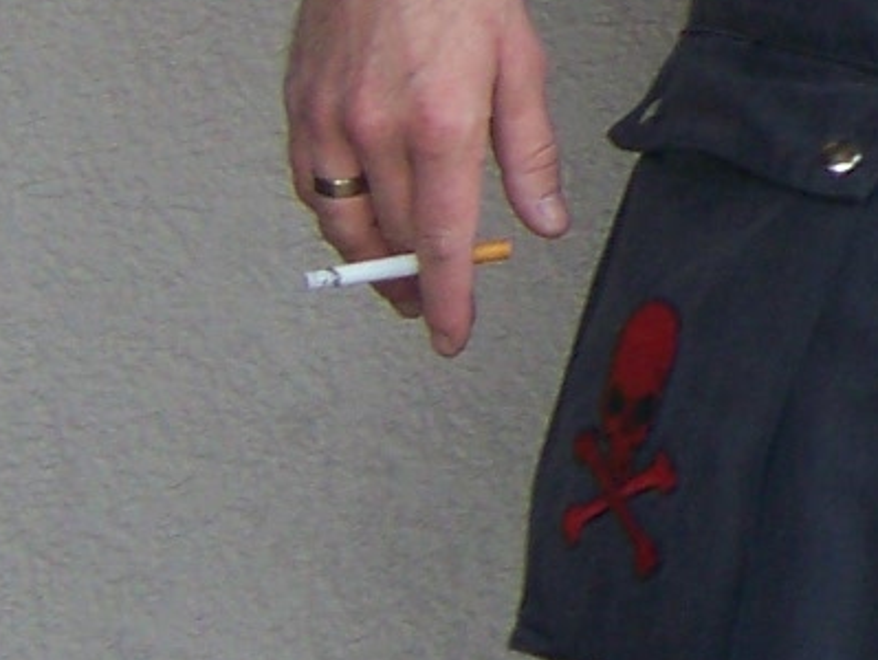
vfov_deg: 3.4
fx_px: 10993
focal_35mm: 433
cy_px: -1071
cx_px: 2652
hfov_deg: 4.4
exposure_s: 1/80
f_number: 3.1
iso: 64
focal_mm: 12.89
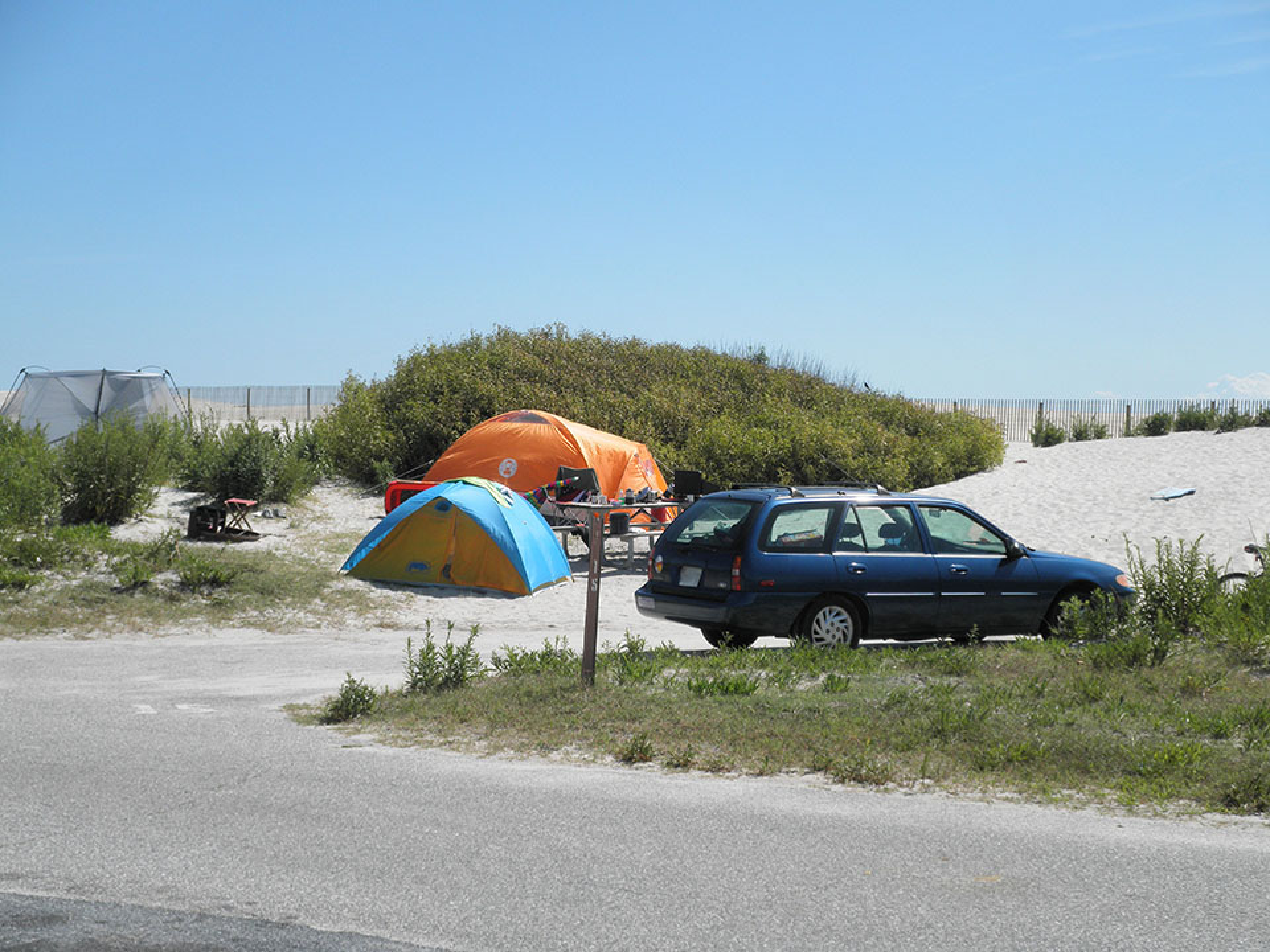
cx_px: 635
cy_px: 476
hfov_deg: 32.7
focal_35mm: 59
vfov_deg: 24.8
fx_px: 2165
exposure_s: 1/100
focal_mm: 10.5
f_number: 10.7
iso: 64
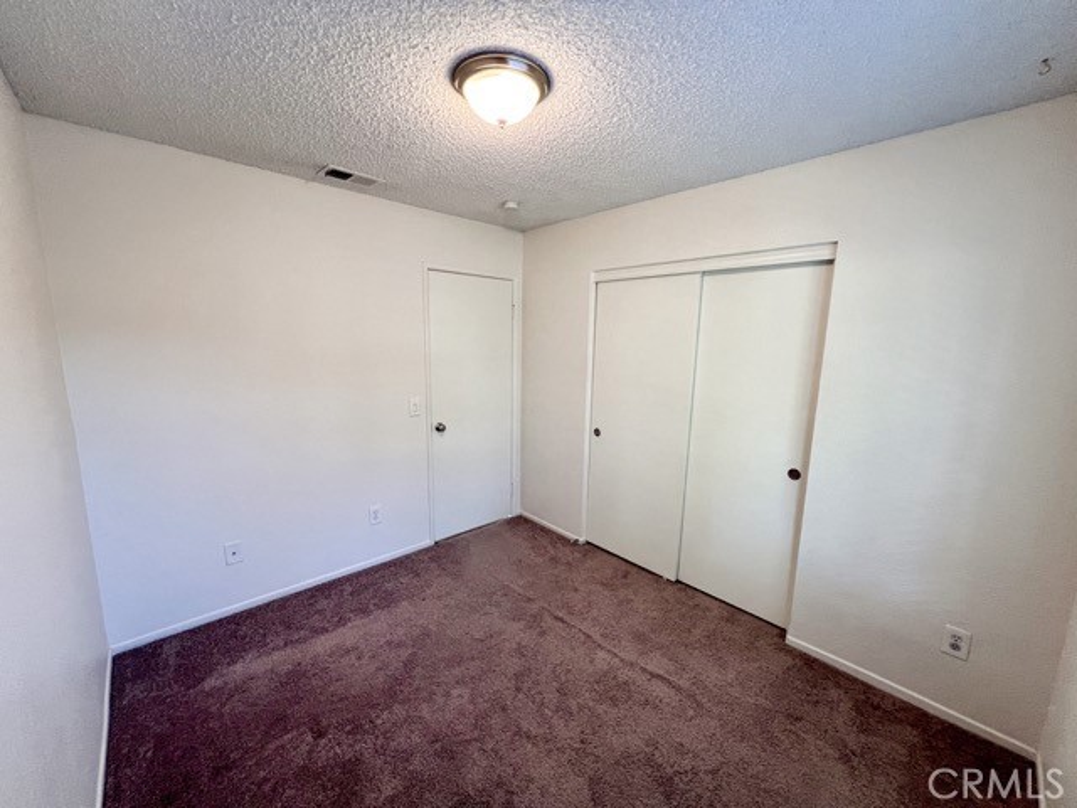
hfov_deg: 106.2
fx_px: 404
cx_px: 538
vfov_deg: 89.9
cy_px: 404
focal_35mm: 13
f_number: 1.8
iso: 160
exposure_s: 1/60
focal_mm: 1.57
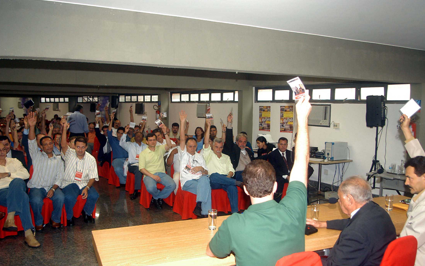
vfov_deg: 40.6
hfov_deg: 61.2
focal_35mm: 31
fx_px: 359
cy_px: 140
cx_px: 213
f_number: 3.5
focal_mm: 20
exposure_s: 1/100
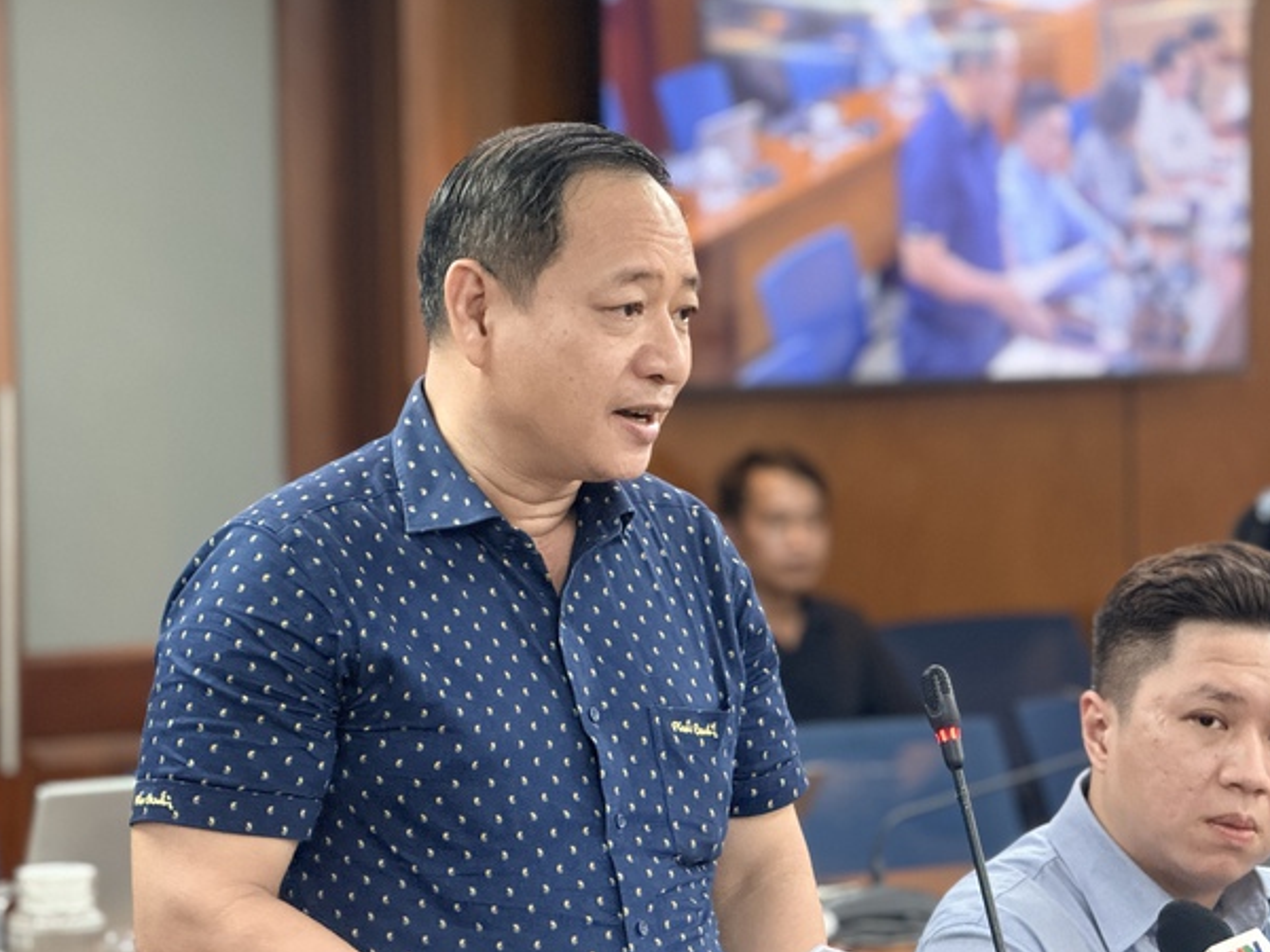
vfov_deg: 11.6
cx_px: 658
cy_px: 495
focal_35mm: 128
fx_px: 4696
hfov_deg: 15.4
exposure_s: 1/100
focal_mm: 15.66
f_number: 2.8
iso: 500
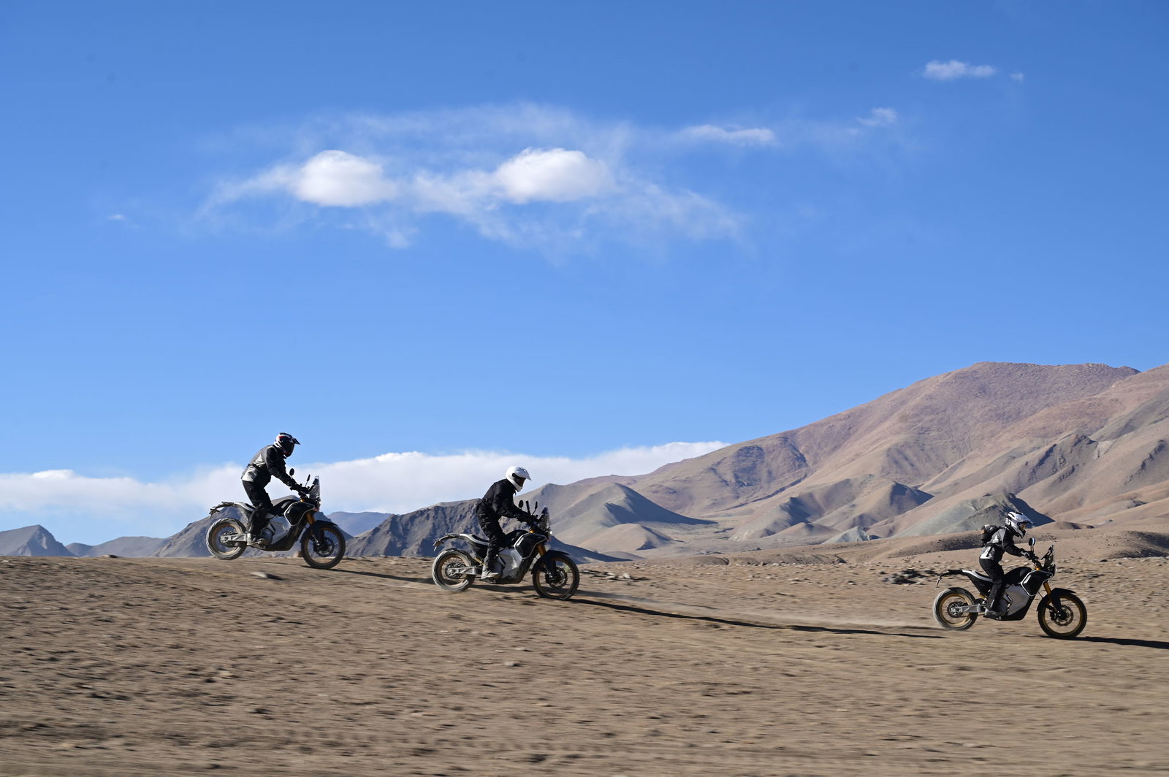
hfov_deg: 32.4
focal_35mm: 62
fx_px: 2012
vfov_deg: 21.9
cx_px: 584
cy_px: 388
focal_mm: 62
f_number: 9
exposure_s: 1/100
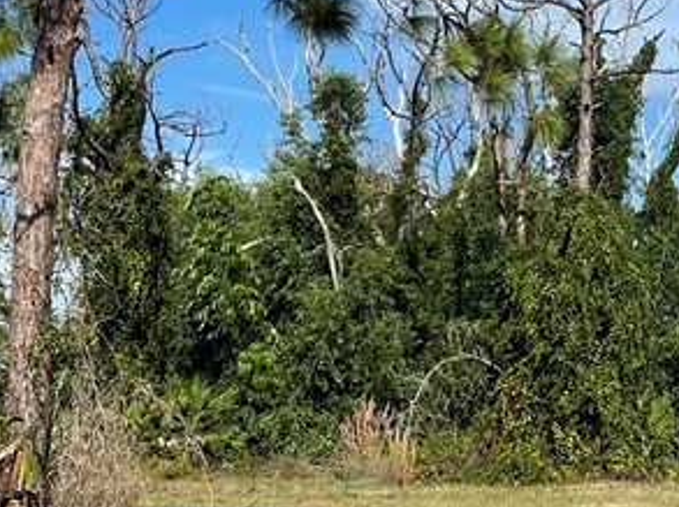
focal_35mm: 91
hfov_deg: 20.3
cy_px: 120
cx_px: 795
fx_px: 1783
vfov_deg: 16.1
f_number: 1.6
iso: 32
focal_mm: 5.1
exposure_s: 1/4902
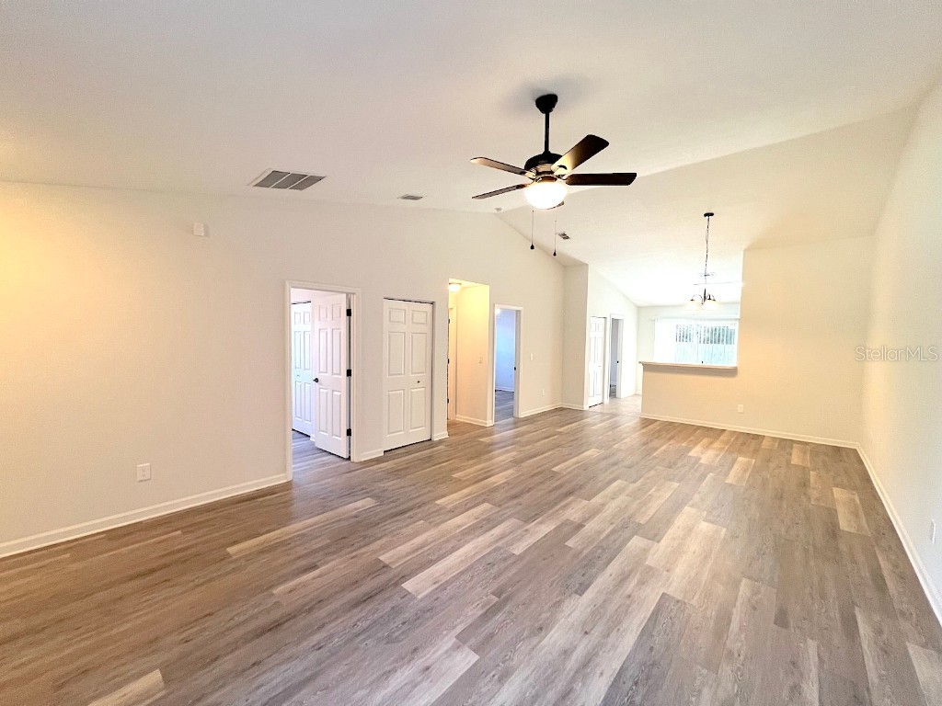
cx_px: 471
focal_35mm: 13
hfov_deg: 106.2
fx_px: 354
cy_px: 353
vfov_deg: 89.9
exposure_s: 1/120
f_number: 1.8
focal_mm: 1.57
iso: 250
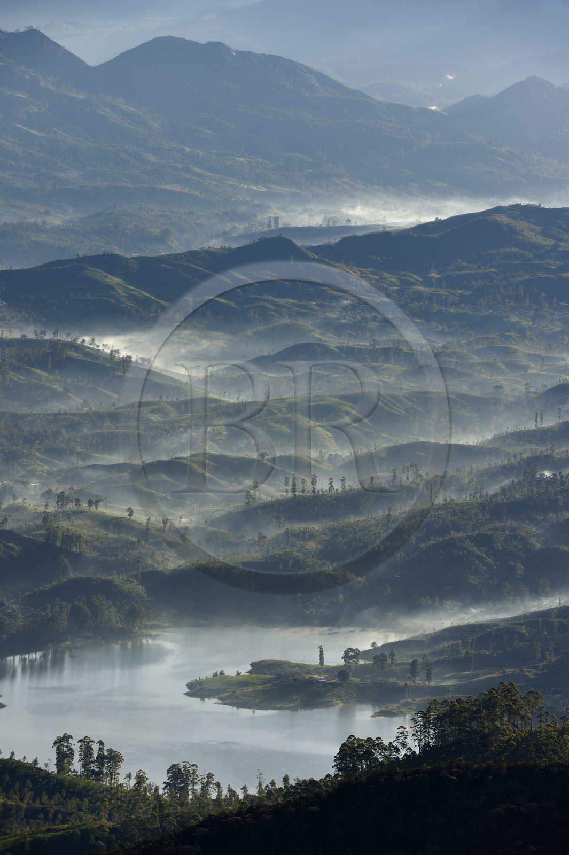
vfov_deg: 10.3
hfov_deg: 6.9
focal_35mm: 200
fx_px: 4746
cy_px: 428
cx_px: 284
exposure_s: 1/320
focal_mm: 200
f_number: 13
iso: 200
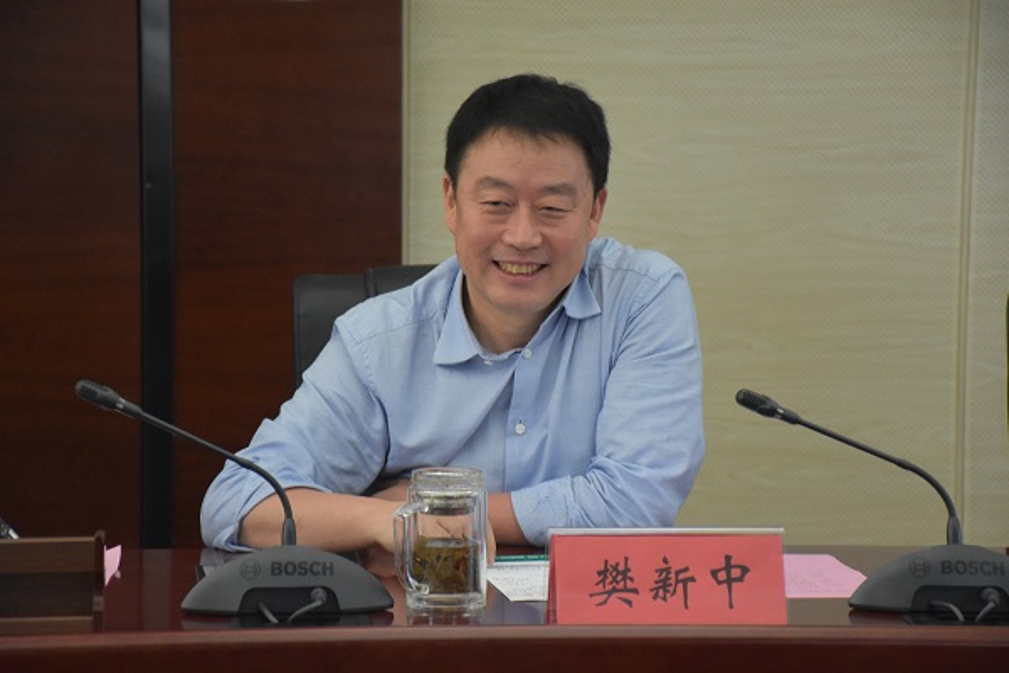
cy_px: 336
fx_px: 3573
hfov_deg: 16.1
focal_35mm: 128
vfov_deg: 10.8
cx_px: 504
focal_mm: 85
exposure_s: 1/250
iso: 3600
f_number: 5.3
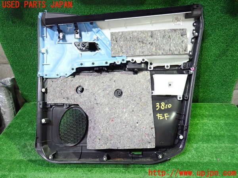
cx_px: 119
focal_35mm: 25
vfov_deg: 54.9
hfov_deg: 69.4
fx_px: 172
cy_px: 89
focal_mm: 4.5
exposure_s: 1/30
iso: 500
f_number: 2
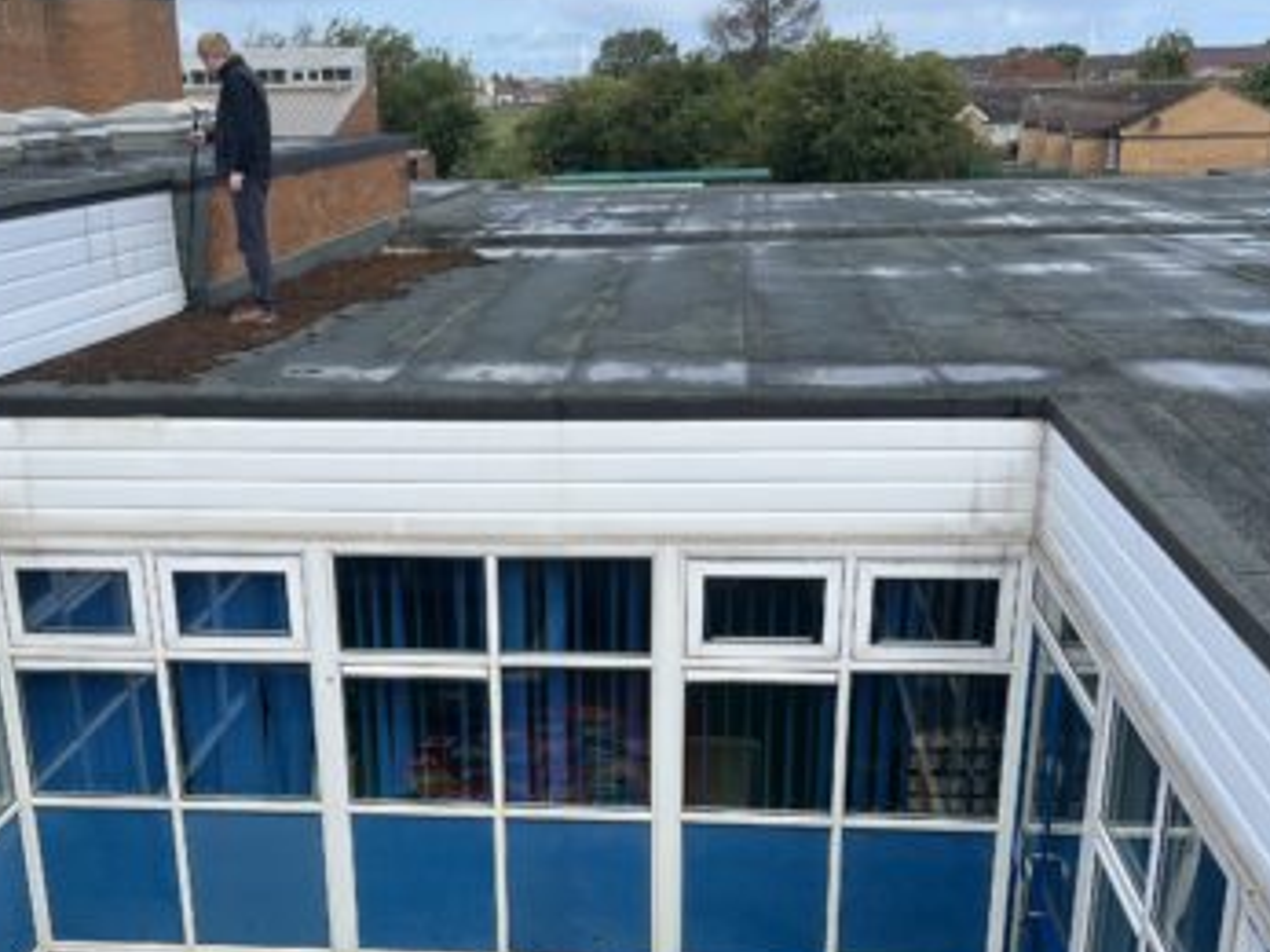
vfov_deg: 31.6
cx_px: 520
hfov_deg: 41.9
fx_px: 1650
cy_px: 710
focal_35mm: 45
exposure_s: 1/2571
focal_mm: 5.7
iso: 50
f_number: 1.5
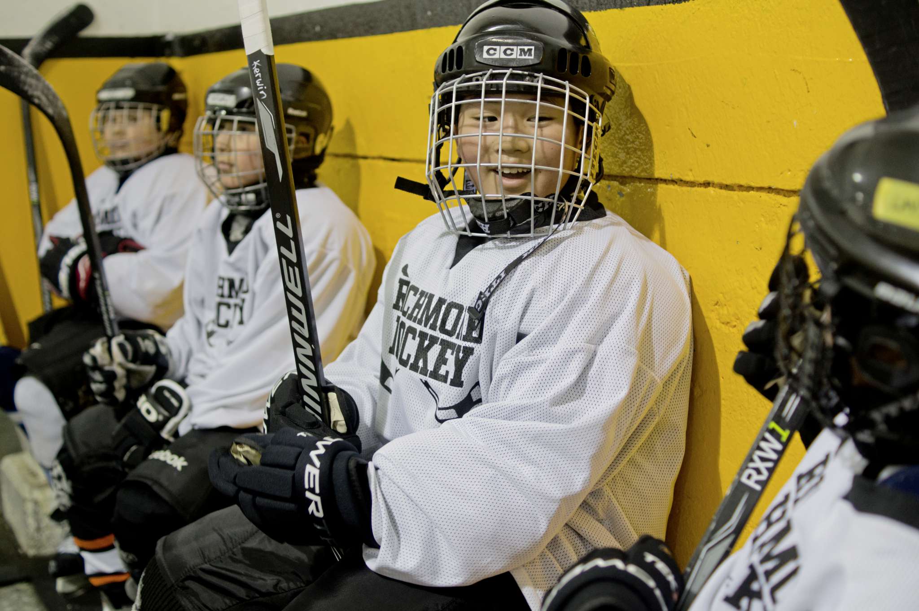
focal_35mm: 52
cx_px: 460
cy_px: 306
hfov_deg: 37.9
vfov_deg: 25.7
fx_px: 1339
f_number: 2.8
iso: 400
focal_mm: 35
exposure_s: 1/60
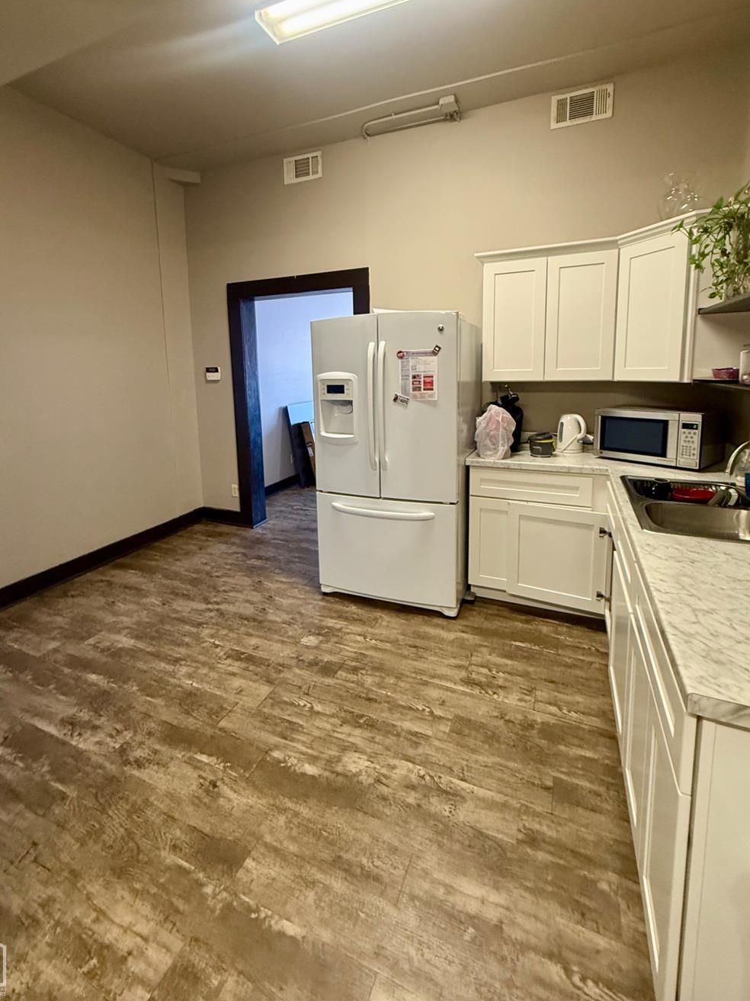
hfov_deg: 78.1
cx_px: 368
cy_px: 431
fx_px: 462
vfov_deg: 93.9
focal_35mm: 16
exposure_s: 1/60
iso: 320
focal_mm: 2.22
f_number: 2.2
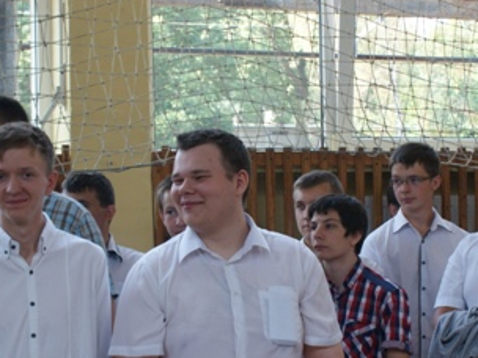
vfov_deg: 17.3
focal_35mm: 85
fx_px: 1174
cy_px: 264
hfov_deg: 23.0
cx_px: 285
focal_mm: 28
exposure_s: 1/50
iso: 200
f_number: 5
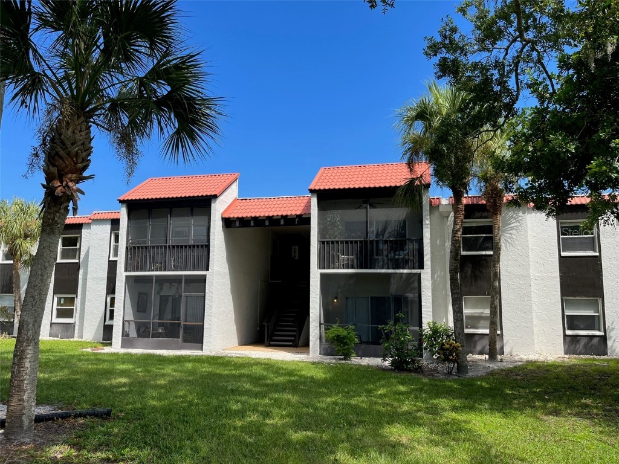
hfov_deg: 67.3
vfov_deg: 53.1
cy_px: 232
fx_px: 465
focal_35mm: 26
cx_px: 310
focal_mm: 5.1
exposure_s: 1/2222
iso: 50
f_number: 1.6
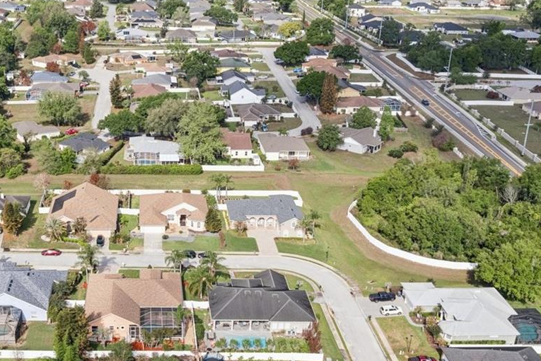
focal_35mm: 46
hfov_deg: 41.6
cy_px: 215
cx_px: 144
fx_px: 691
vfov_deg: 29.2
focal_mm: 8.4
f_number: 2.8
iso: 120
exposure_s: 1/2000
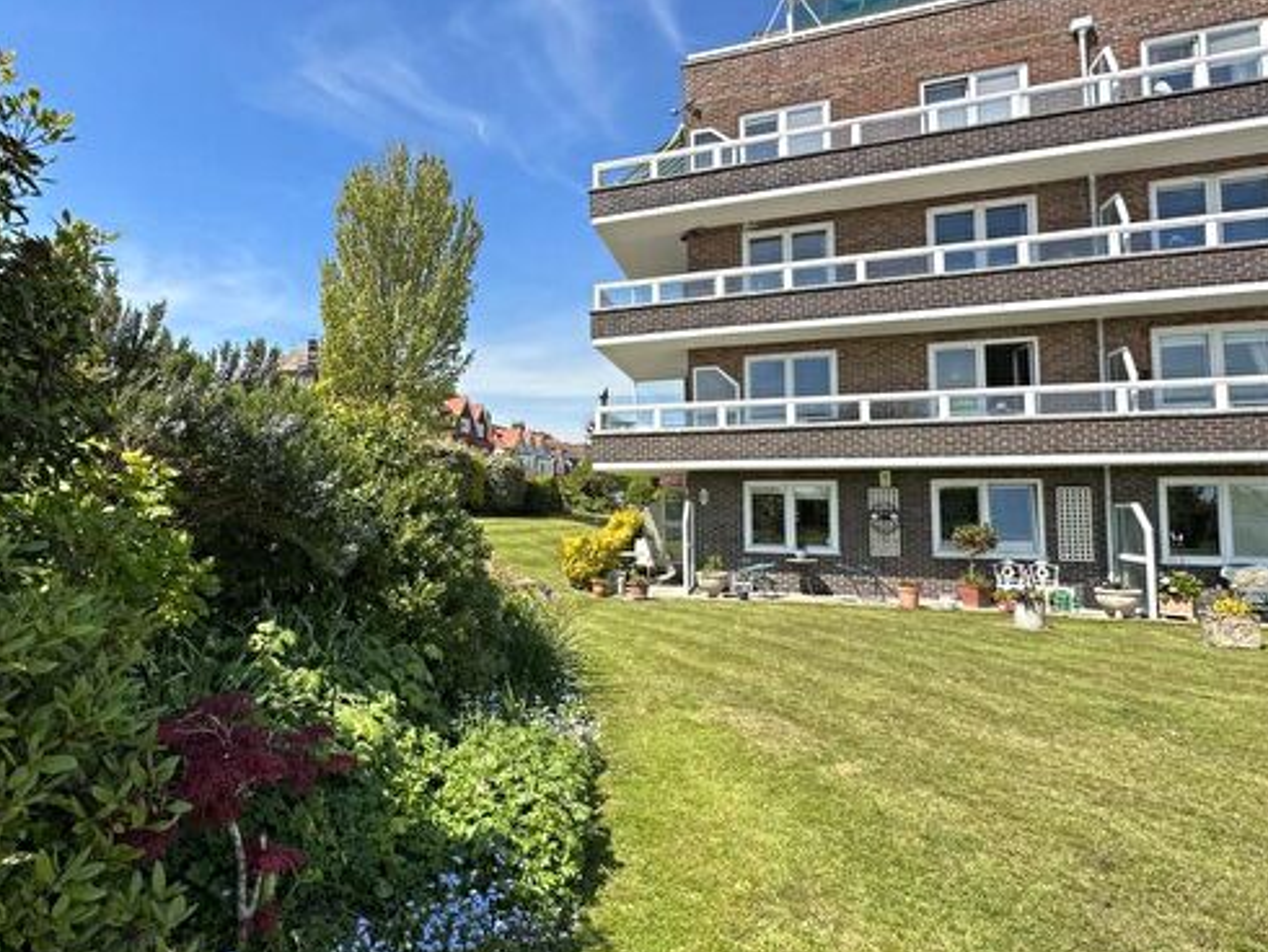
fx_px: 733
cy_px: 462
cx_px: 484
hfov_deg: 80.4
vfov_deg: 66.0
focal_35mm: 20
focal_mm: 2.22
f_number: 2.2
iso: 40
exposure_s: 1/1401
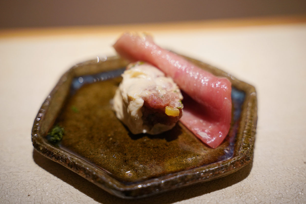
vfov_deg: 18.2
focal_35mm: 75
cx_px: 153
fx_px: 637
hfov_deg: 27.0
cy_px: 102
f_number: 4
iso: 1600
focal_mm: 75
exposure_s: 1/80
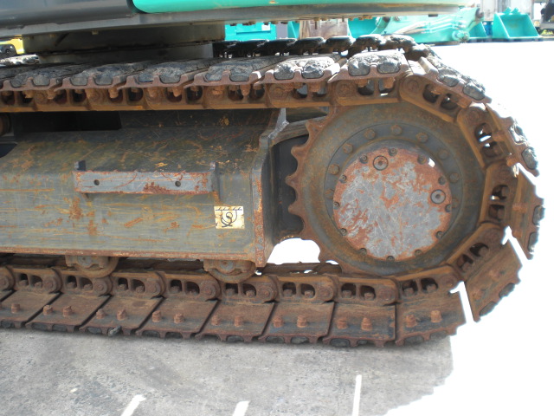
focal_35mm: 38
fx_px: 608
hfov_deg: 49.0
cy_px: 208
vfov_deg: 37.7
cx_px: 277
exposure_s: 1/100
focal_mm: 6.3
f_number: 3.1
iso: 64
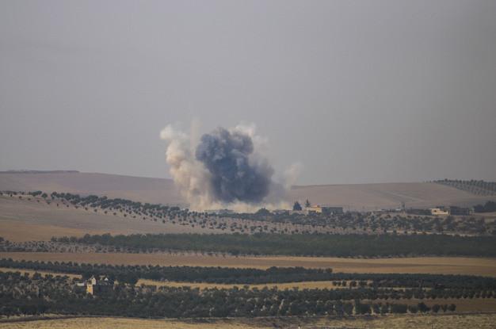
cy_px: 164
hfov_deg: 4.6
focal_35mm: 450
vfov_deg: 3.0
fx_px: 6189
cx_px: 248
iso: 320
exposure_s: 1/8000
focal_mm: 300
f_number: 2.8
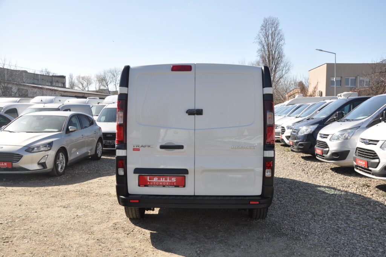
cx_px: 193
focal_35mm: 36
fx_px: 386
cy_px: 128
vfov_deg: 36.8
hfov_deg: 53.2
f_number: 9
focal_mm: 24
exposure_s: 1/320
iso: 400
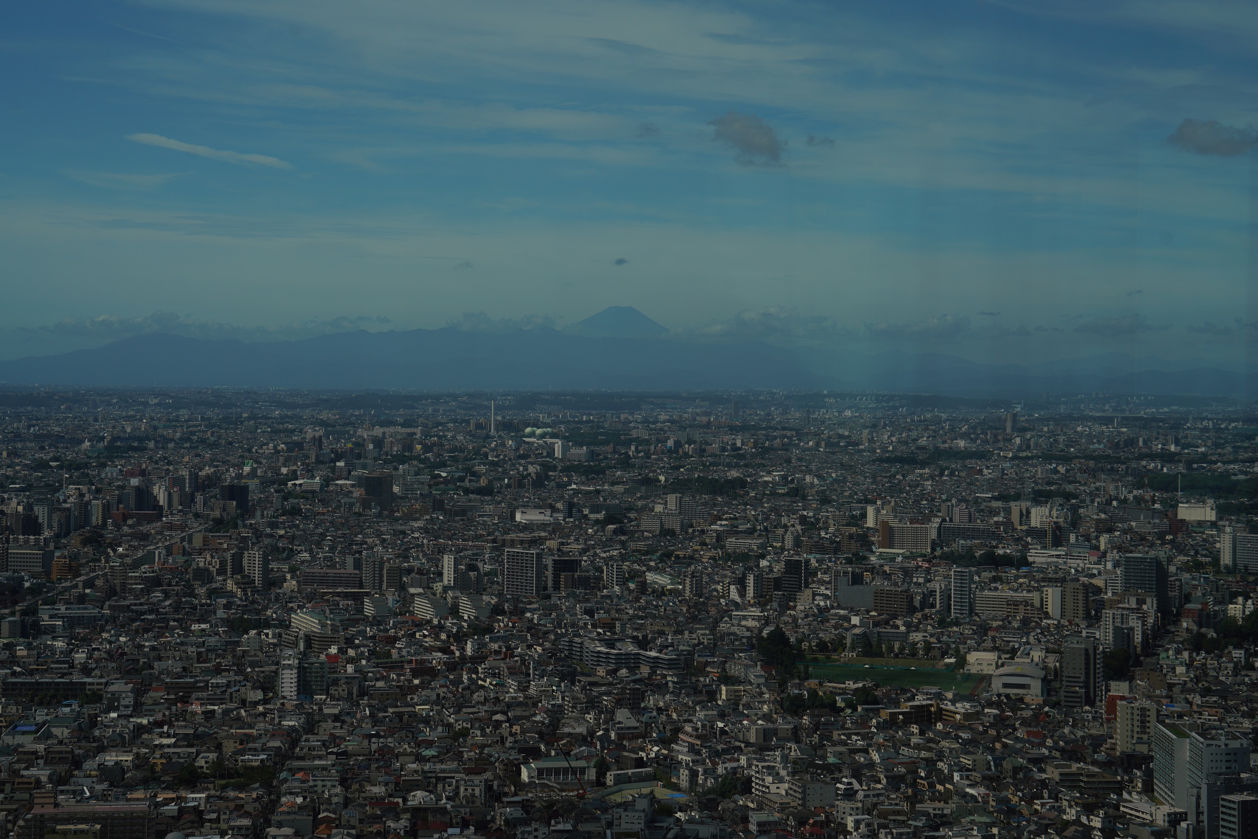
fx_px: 2447
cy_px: 420
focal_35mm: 70
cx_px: 629
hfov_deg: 28.8
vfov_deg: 19.5
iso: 100
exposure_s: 1/400
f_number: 8
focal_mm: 70
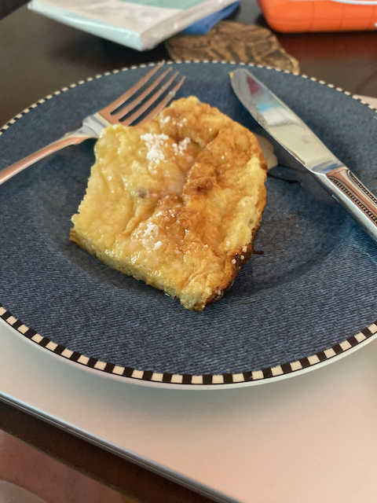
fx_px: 363
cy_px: 252
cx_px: 188
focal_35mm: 25
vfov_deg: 69.4
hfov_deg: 54.9
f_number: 1.8
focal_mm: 4.25
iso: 500
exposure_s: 1/40
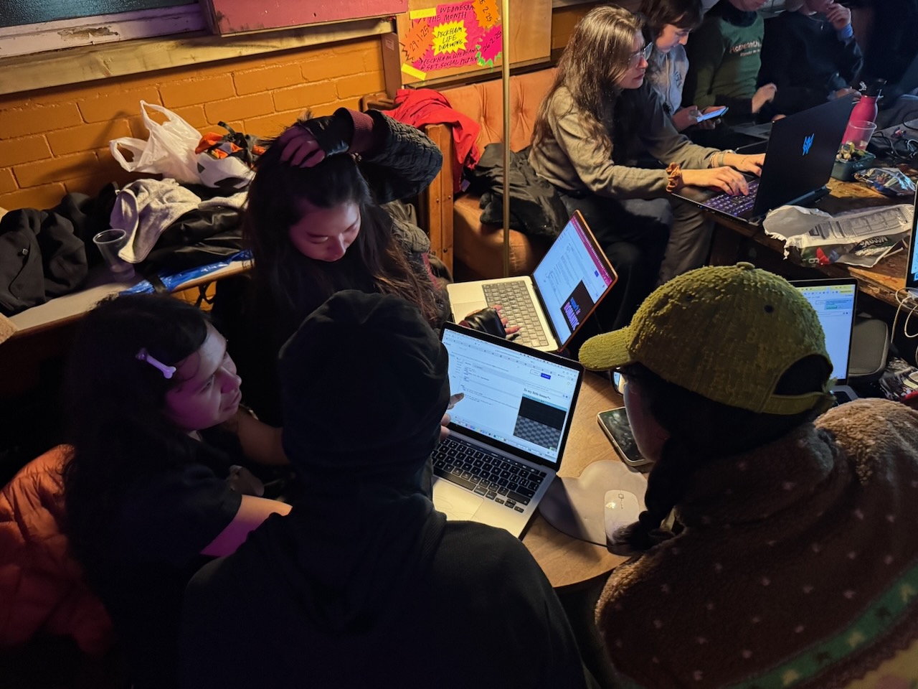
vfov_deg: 56.8
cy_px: 344
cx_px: 459
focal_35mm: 24
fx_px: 636
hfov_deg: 71.6
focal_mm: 6.76
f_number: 1.78
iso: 800
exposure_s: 1/59
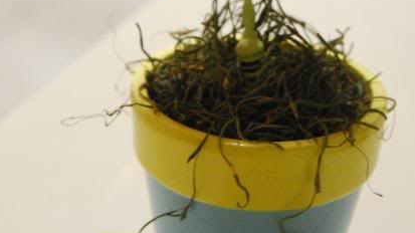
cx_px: 238
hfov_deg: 10.5
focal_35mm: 205
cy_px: -47
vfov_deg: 5.9
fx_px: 2255
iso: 1600
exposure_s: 1/25
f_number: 4.5
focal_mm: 70
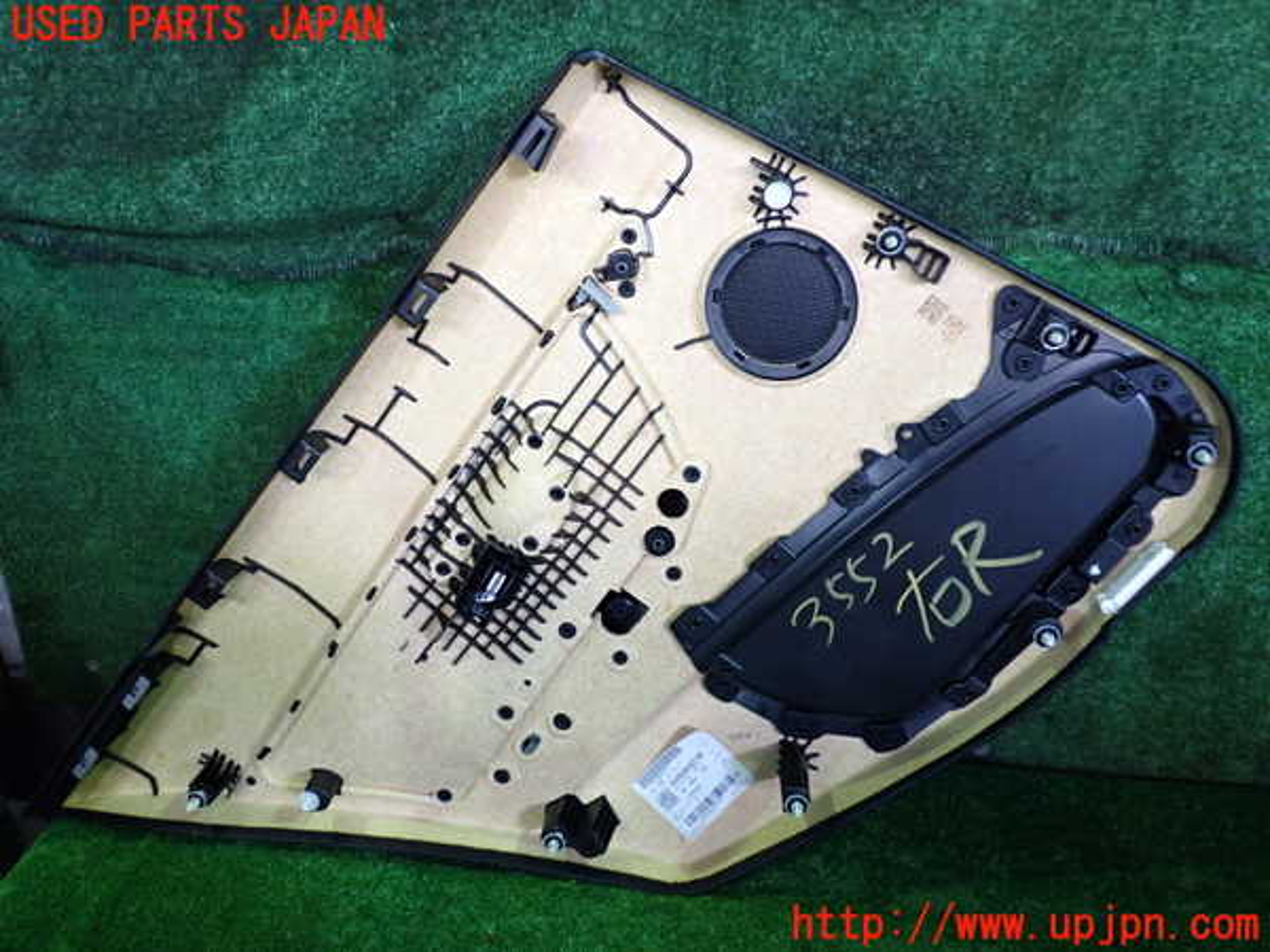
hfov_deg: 56.8
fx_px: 1174
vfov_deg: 44.2
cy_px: 476
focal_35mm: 32
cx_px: 635
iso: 320
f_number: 2.4
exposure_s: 1/30
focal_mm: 5.79
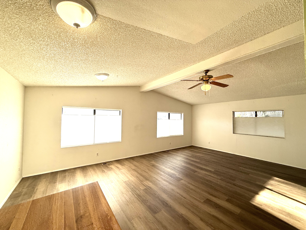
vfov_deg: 85.7
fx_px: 124
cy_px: 115
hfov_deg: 102.1
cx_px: 153
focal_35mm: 14
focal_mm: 2.22
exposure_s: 1/379
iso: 64
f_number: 2.2
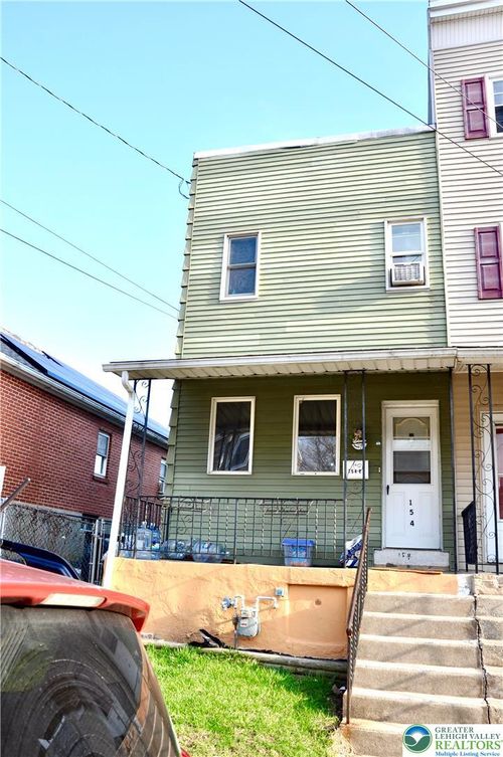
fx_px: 567
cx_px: 252
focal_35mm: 27
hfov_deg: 47.8
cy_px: 378
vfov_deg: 67.4
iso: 200
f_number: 8
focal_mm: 18
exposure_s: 1/160
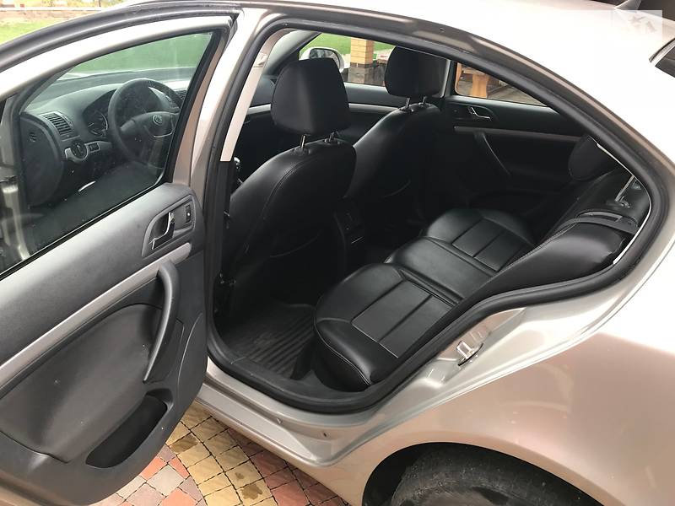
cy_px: 253
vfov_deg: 49.7
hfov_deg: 63.4
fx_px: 546
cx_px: 338
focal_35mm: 28
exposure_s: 1/100
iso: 32
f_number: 1.8
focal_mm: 4
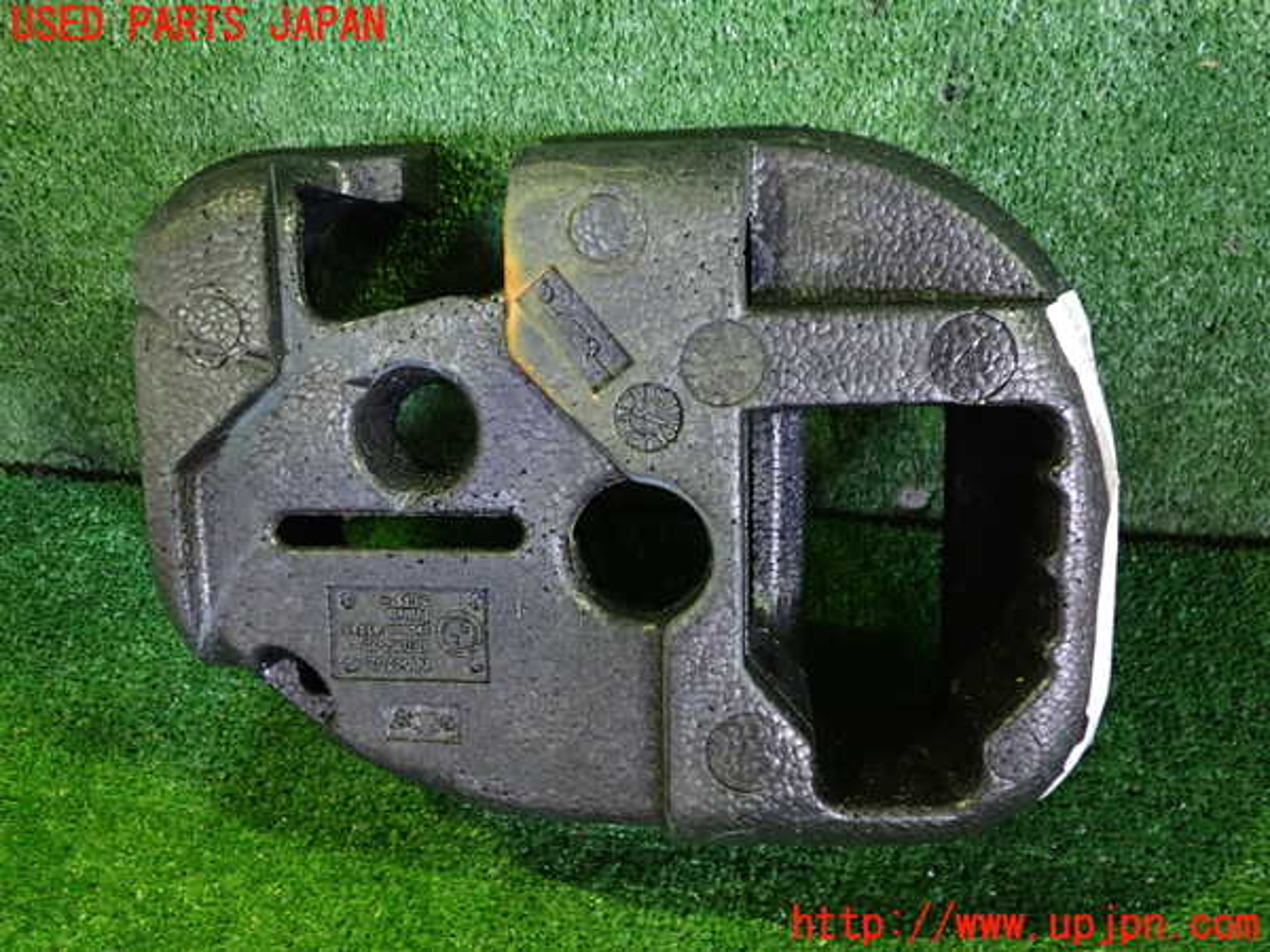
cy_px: 476
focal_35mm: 30
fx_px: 1101
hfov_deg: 60.0
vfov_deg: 46.8
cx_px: 635
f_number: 2.3
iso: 800
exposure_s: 1/15
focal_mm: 5.4
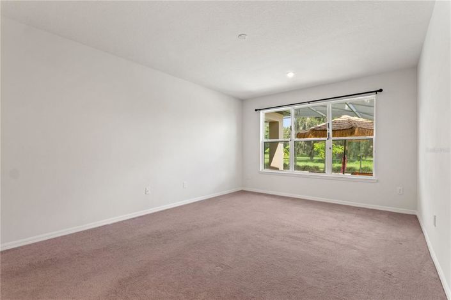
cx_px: 226
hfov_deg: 100.4
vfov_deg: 77.2
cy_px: 150
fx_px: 188
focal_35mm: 15
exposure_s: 1/20
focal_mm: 10
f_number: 4.5
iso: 400
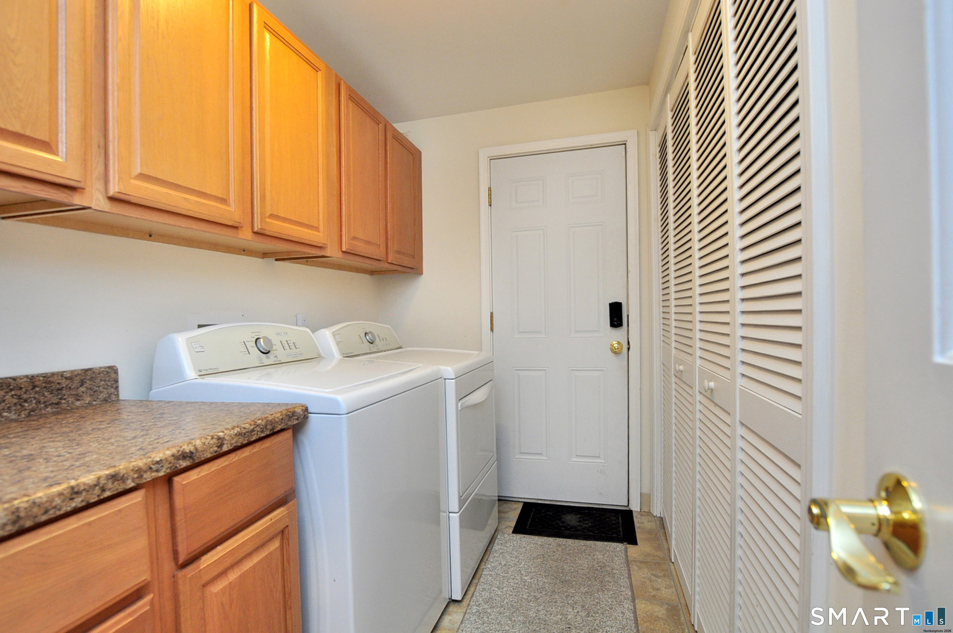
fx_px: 397
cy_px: 316
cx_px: 476
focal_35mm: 15
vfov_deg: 77.2
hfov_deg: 100.5
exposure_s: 1/30
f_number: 4.5
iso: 500
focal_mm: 10
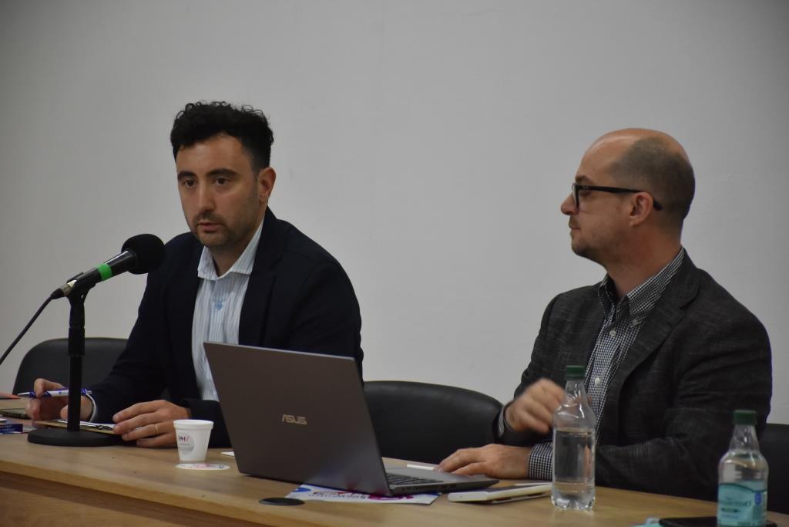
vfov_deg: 8.2
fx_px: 3682
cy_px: 264
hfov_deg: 12.2
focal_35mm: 168
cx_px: 394
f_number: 5.6
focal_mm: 112
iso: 1250
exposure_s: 1/80
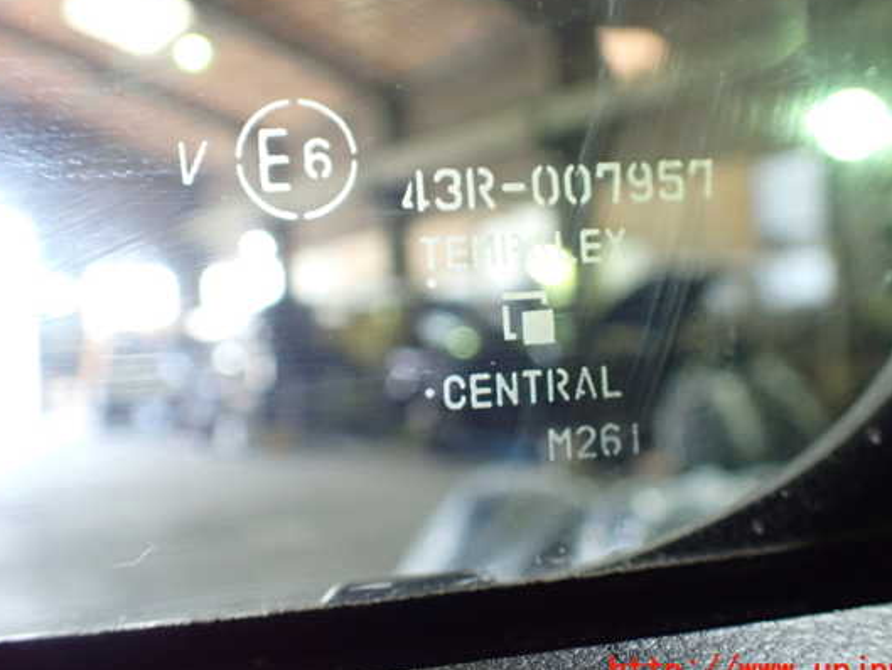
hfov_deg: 53.9
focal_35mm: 34
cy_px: 314
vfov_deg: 41.8
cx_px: 484
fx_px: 876
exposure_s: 1/40
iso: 800
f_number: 2.3
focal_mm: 5.4
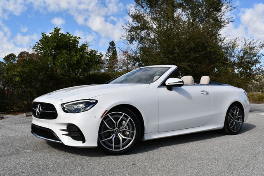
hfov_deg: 53.1
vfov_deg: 36.9
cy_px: 88
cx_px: 132
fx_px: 264
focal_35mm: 36
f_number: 9
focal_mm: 18
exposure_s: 1/320
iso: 100
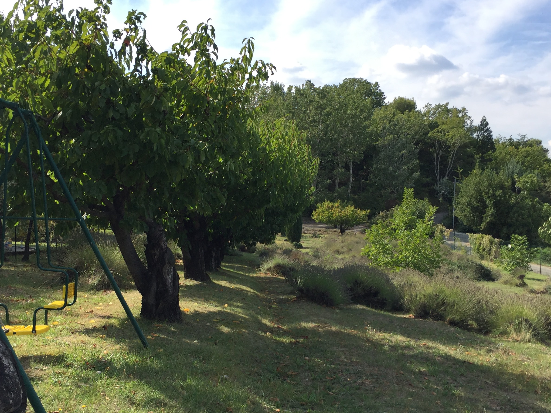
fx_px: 637
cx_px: 256
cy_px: 254
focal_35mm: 40
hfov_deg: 46.8
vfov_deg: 35.8
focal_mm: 4.15
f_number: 2.2
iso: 32
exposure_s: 1/1319
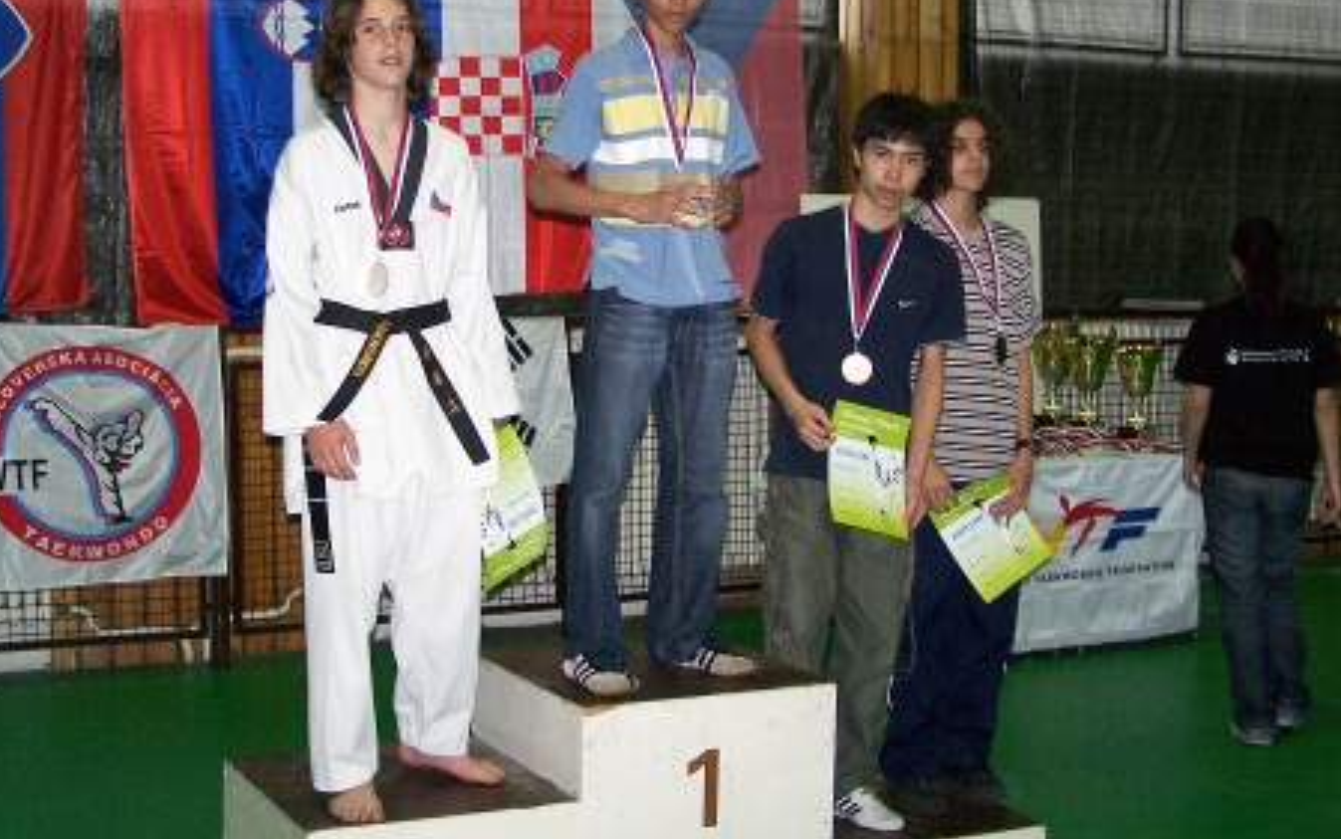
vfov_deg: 22.3
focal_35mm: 58
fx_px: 2120
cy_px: 316
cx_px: 600
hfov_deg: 35.1
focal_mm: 8
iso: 140
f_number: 3
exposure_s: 1/60
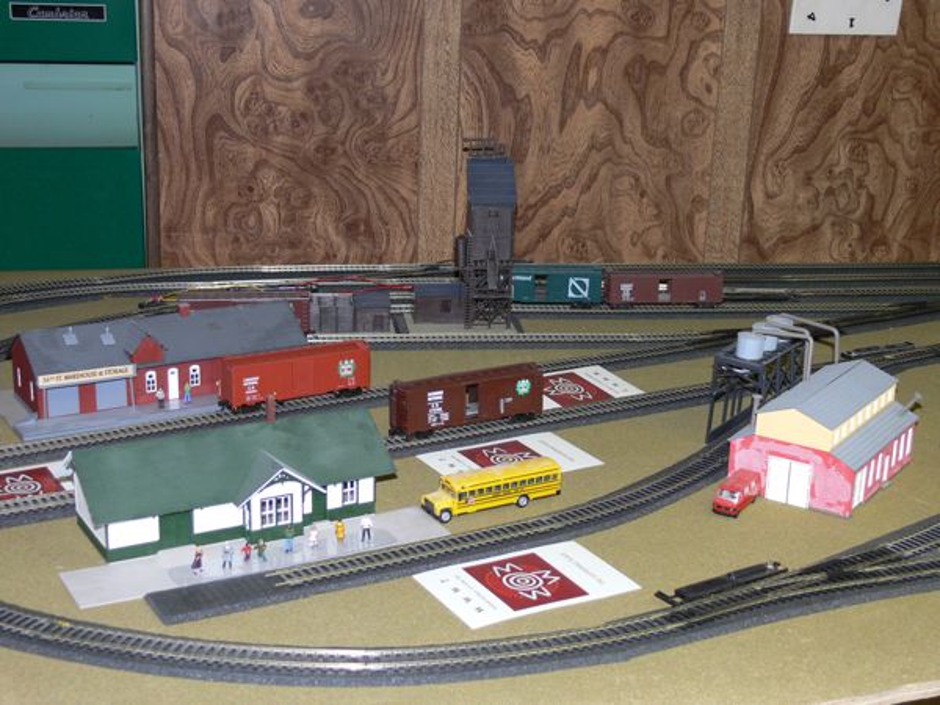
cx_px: 470
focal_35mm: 53
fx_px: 1439
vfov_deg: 27.5
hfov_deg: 36.2
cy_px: 352
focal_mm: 11.2
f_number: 3.2
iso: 100
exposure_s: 1/30
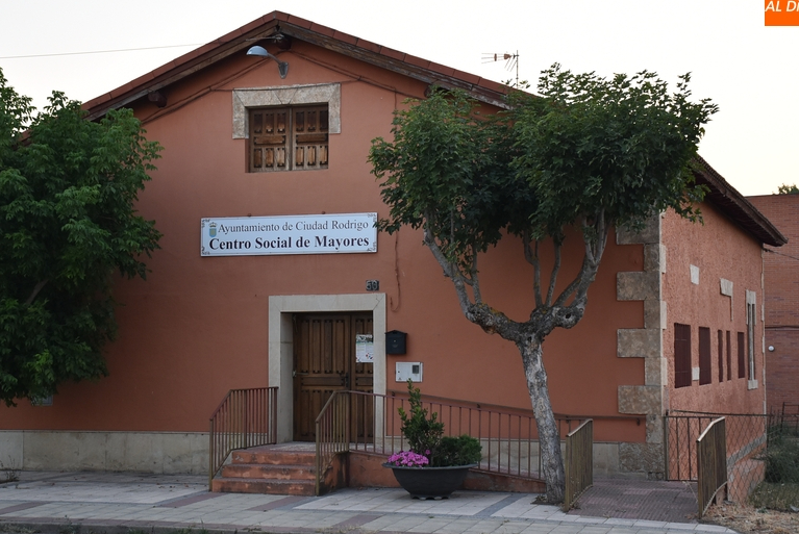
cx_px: 363
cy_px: 274
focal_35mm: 62
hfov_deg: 32.5
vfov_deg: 22.1
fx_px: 1368
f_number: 4.2
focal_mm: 35
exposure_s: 1/80
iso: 400
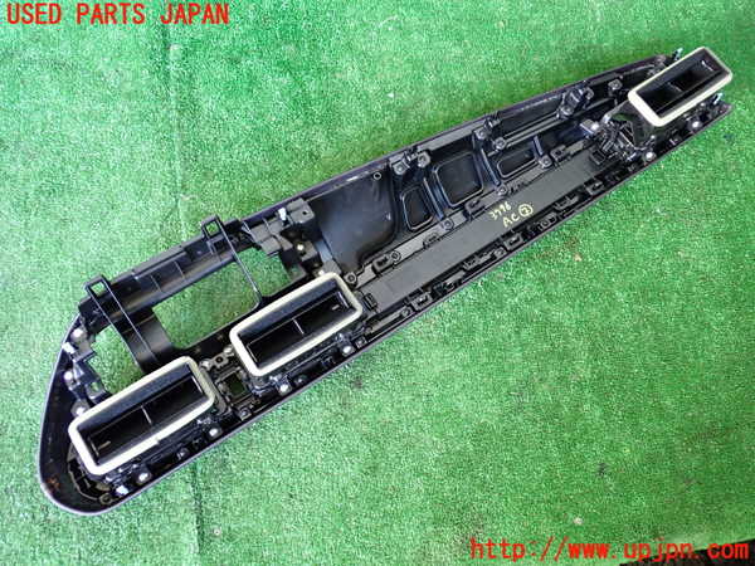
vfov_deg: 46.8
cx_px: 378
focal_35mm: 30
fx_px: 654
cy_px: 283
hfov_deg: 60.0
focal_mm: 5.4
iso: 400
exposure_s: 1/30
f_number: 2.3
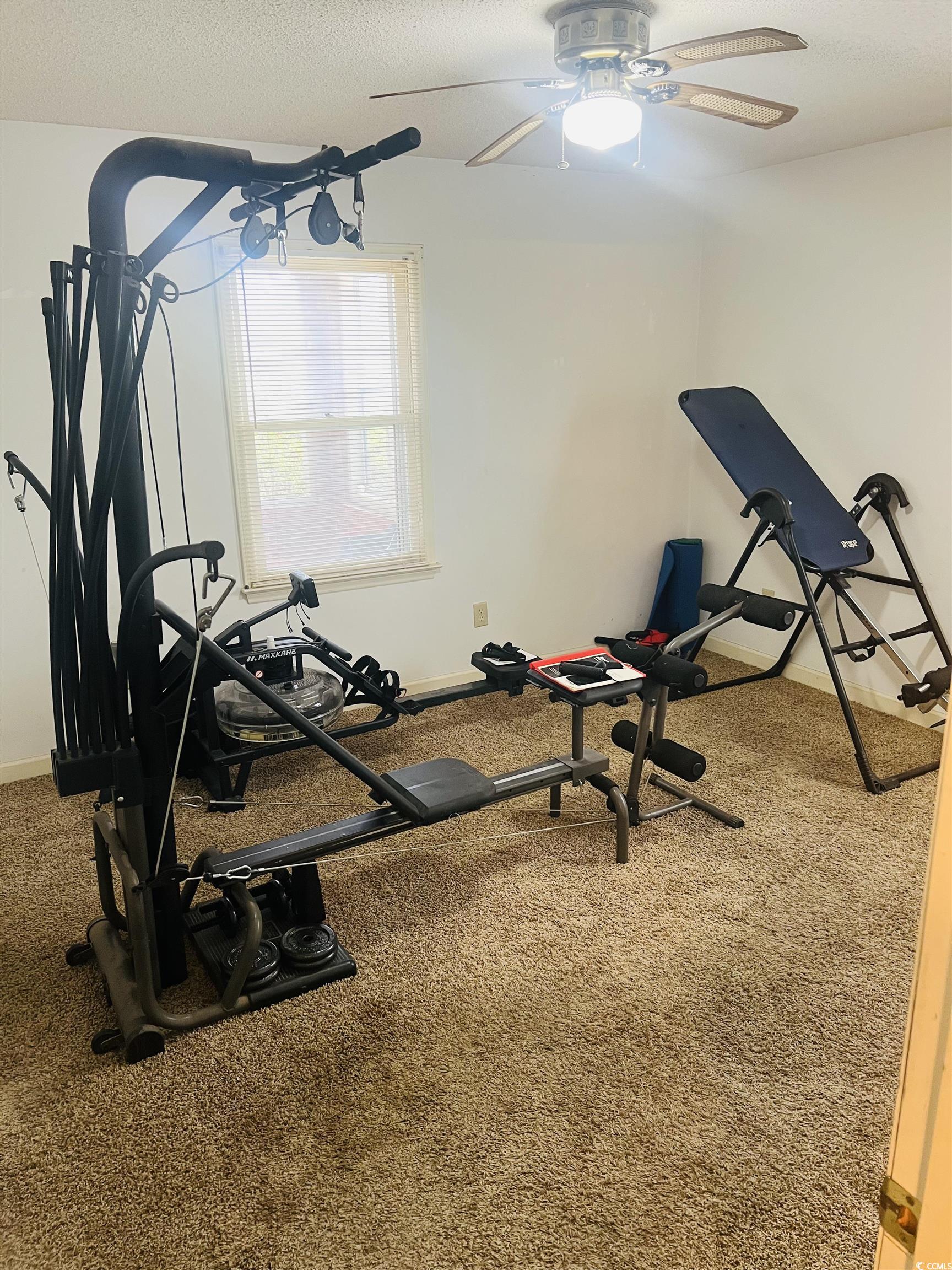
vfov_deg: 67.3
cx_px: 476
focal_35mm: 26
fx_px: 953
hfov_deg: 53.1
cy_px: 635
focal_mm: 5.7
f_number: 1.5
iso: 200
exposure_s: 1/60
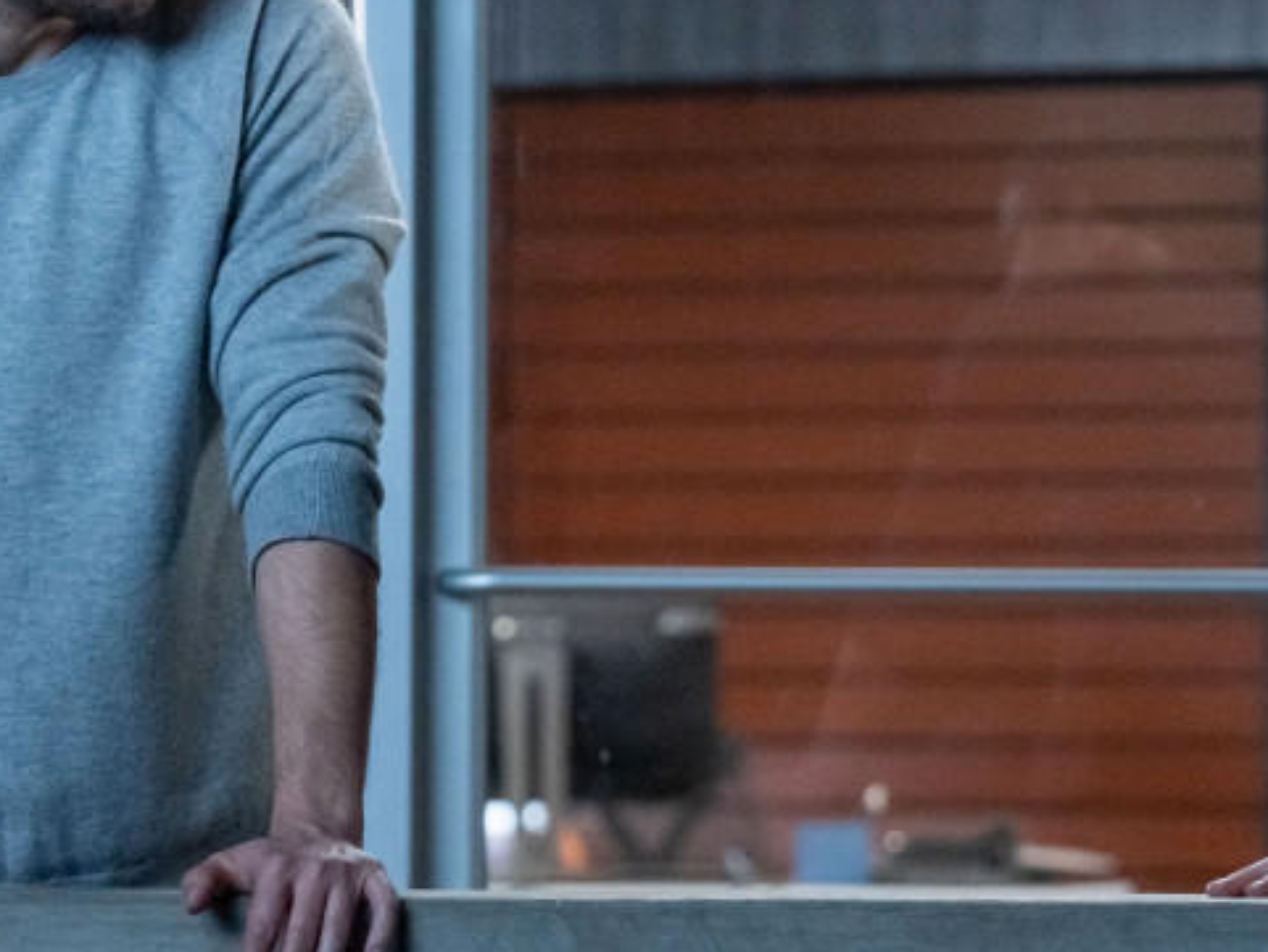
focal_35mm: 252
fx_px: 9233
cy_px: 599
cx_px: 999
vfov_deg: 5.9
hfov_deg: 7.8
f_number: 4
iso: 8000
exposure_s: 1/160
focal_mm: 105
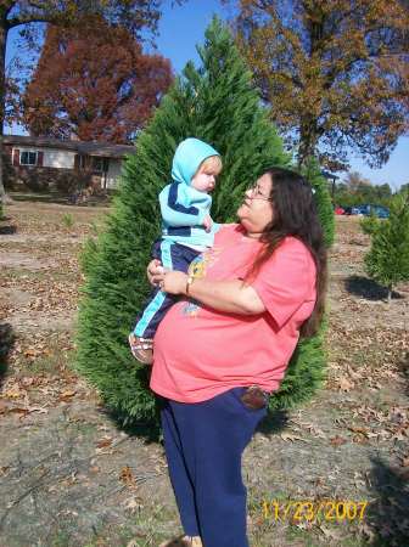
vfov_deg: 51.4
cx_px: 204
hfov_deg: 39.6
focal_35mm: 36
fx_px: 569
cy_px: 274
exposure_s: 1/576
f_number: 4.8
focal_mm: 6
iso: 80
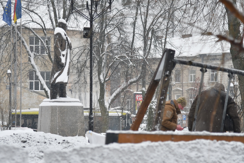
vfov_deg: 9.1
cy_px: 82
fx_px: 1016
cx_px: 120
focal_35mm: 150
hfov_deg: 13.7
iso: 320
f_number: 4
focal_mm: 98
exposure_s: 1/640
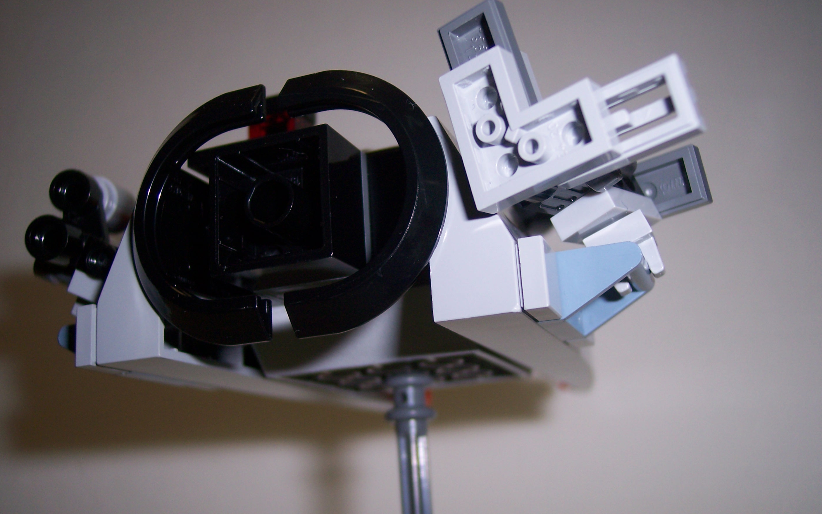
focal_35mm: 42
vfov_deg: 30.5
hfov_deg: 47.2
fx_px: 941
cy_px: 274
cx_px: 414
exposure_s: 1/60
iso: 100
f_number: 2.8
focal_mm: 8
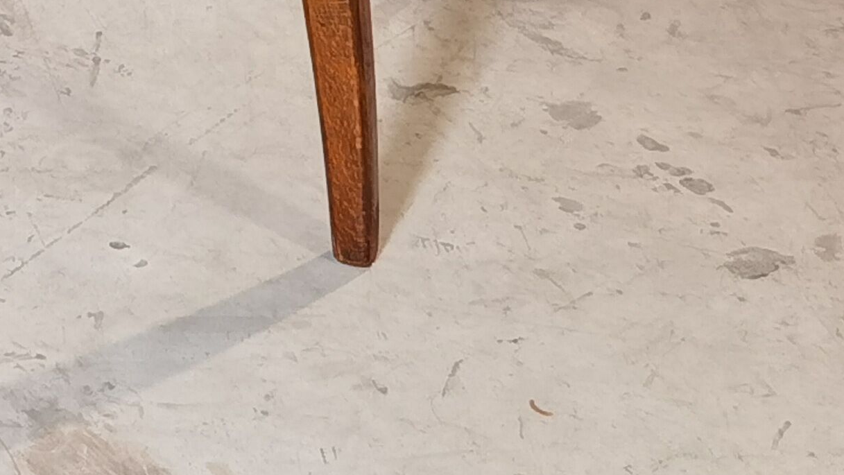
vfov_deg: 8.2
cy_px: -329
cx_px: -182
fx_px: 3201
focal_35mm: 143
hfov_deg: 14.5
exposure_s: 1/50
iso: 125
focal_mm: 6.71
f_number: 1.9
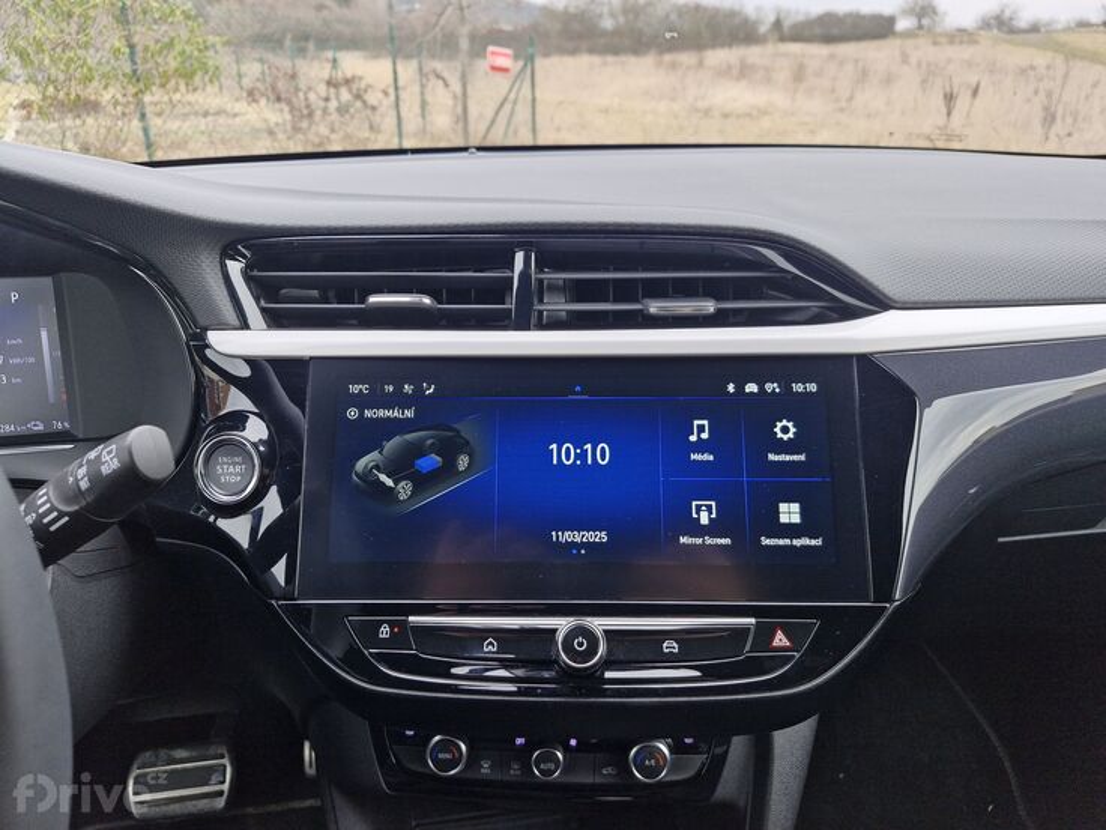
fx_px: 735
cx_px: 553
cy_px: 415
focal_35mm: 23
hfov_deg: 73.9
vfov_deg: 58.9
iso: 50
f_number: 1.8
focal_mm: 5.54
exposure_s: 1/180
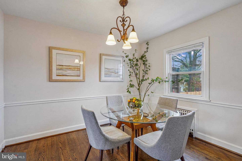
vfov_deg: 73.7
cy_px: 80
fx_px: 108
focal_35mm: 16
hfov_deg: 96.7
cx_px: 121
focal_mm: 16
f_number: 8
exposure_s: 1/5
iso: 200
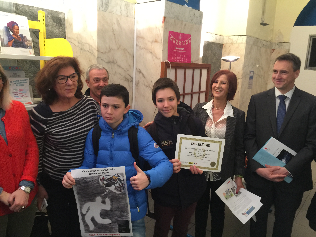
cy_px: 118
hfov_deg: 61.7
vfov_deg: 48.2
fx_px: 265
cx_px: 158
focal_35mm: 29
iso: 100
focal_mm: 4.15
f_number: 2.2
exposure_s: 1/10
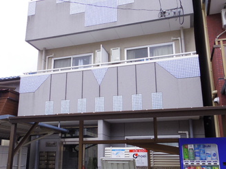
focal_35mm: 36
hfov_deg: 51.2
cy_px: 81
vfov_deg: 39.6
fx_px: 235
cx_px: 98
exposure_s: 1/500
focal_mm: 3.8
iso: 200
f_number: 4.5
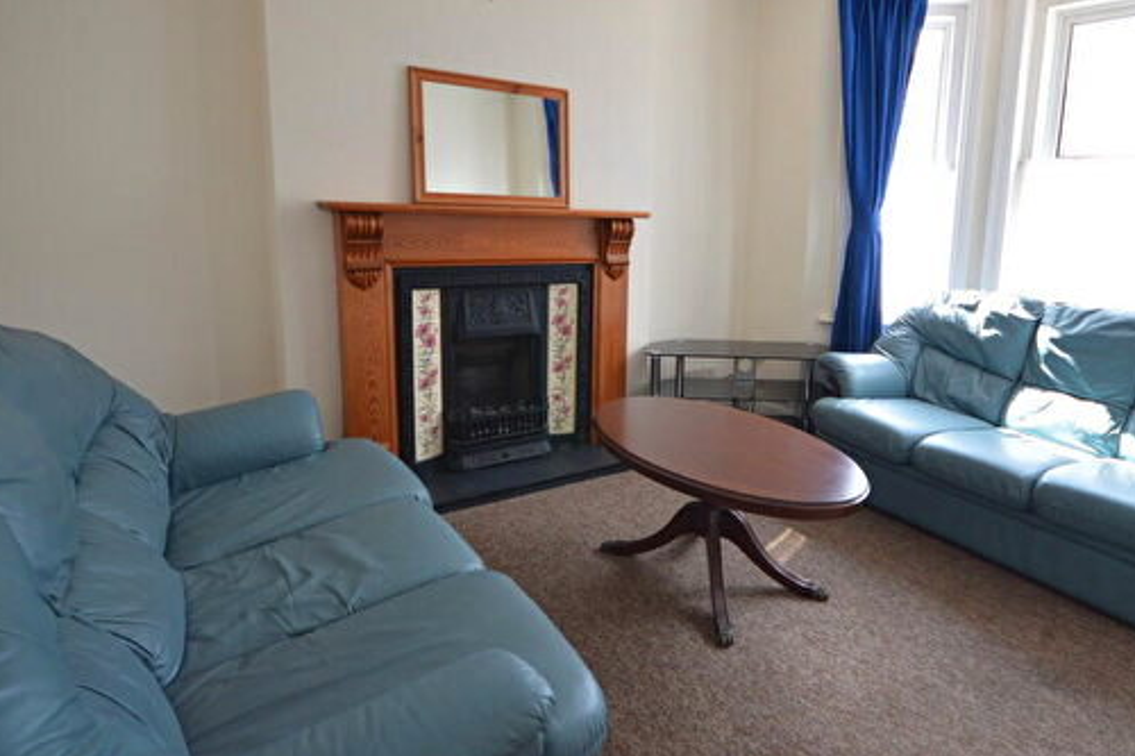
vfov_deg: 59.1
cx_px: 742
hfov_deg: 79.0
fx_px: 662
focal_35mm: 21
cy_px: 309
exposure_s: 1/80
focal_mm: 10
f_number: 4.5
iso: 400
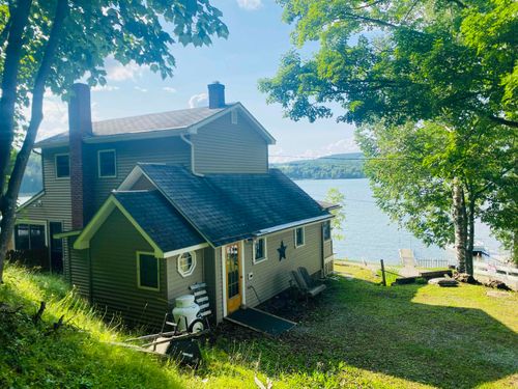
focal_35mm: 26
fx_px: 389
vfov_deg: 53.1
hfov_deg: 67.3
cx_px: 259
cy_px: 194
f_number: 1.8
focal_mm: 4.25
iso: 32
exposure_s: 1/1754
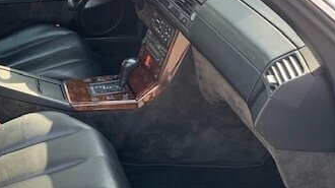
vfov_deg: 21.7
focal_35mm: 55
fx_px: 488
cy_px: 116
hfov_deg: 35.5
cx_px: 28
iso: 40
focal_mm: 4.25
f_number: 1.8
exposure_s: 1/122
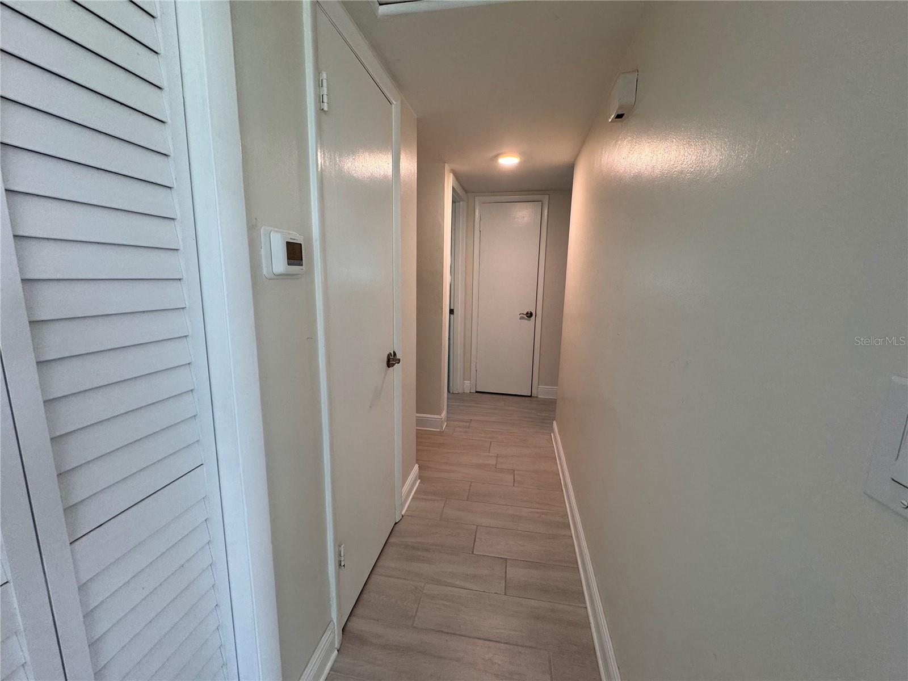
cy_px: 340
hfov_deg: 102.1
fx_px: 367
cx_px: 454
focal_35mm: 14
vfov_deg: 85.7
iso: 160
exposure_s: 1/120
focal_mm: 2.22
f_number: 2.2
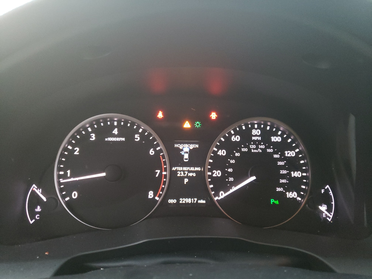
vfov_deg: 53.1
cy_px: 140
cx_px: 186
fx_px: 279
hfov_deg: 67.3
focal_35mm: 26
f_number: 1.5
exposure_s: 1/25
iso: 414
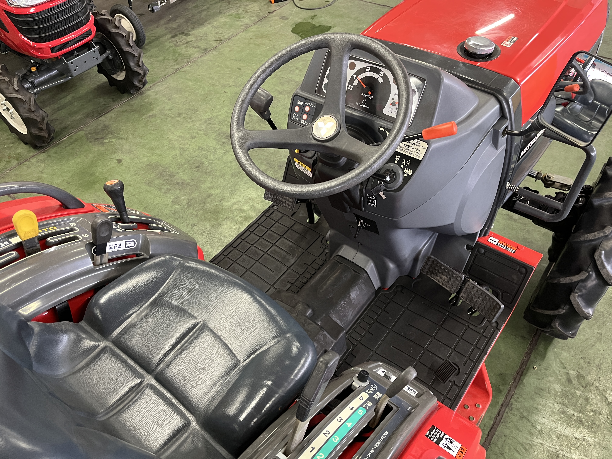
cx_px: 306
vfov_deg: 53.1
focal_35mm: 26
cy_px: 230
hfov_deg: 67.3
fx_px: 460
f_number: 1.6
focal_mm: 5.1
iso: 250
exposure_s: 1/60
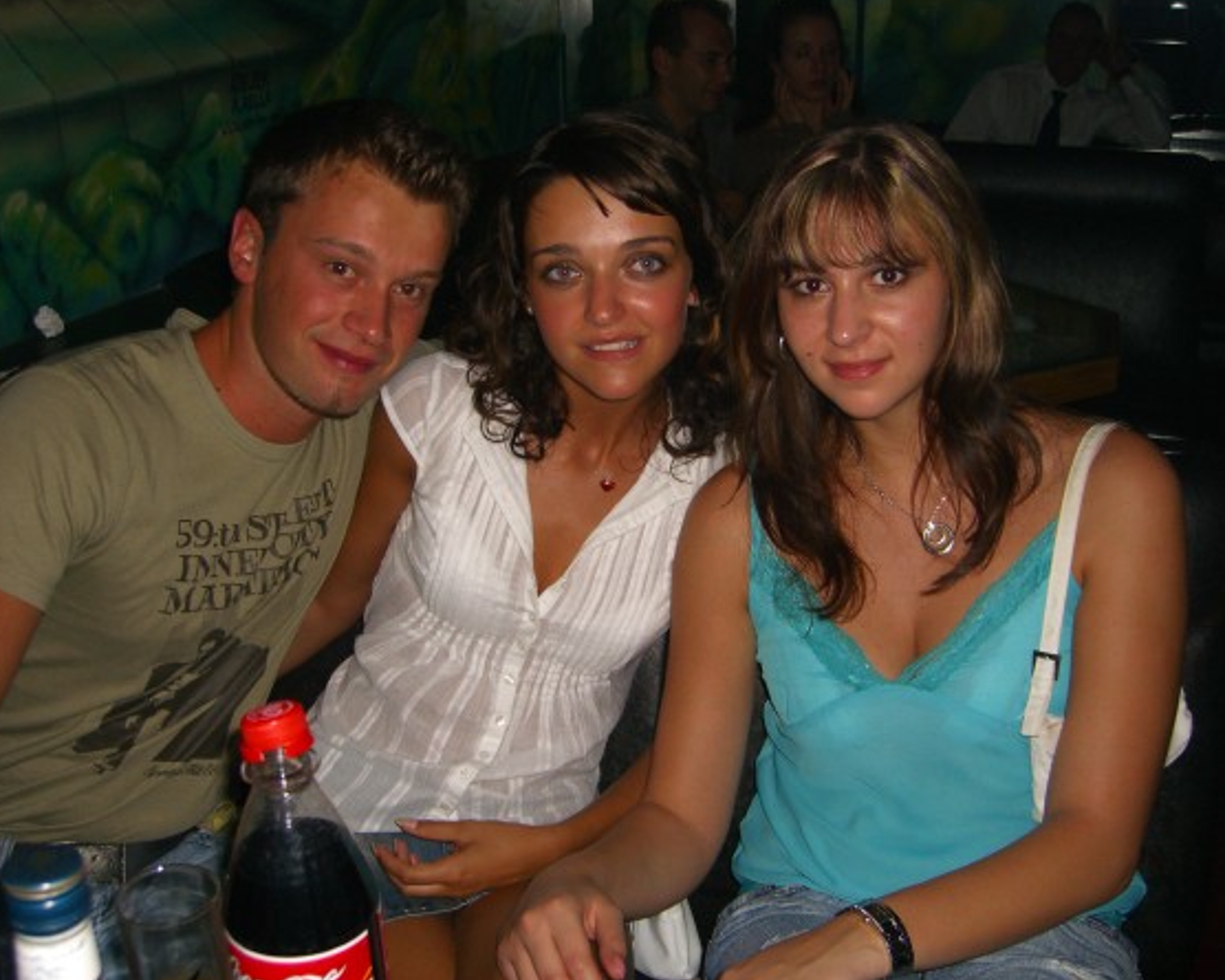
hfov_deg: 45.8
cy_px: 489
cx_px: 628
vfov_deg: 37.3
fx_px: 1450
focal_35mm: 40
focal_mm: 7.9
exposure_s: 1/60
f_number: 2.8
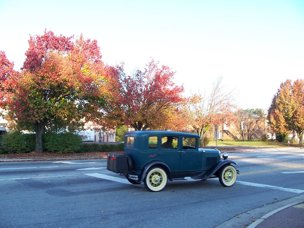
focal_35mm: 35
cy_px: 114
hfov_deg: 52.6
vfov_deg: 40.7
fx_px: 307
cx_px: 152
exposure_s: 1/180
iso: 80
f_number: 2.8
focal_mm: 6
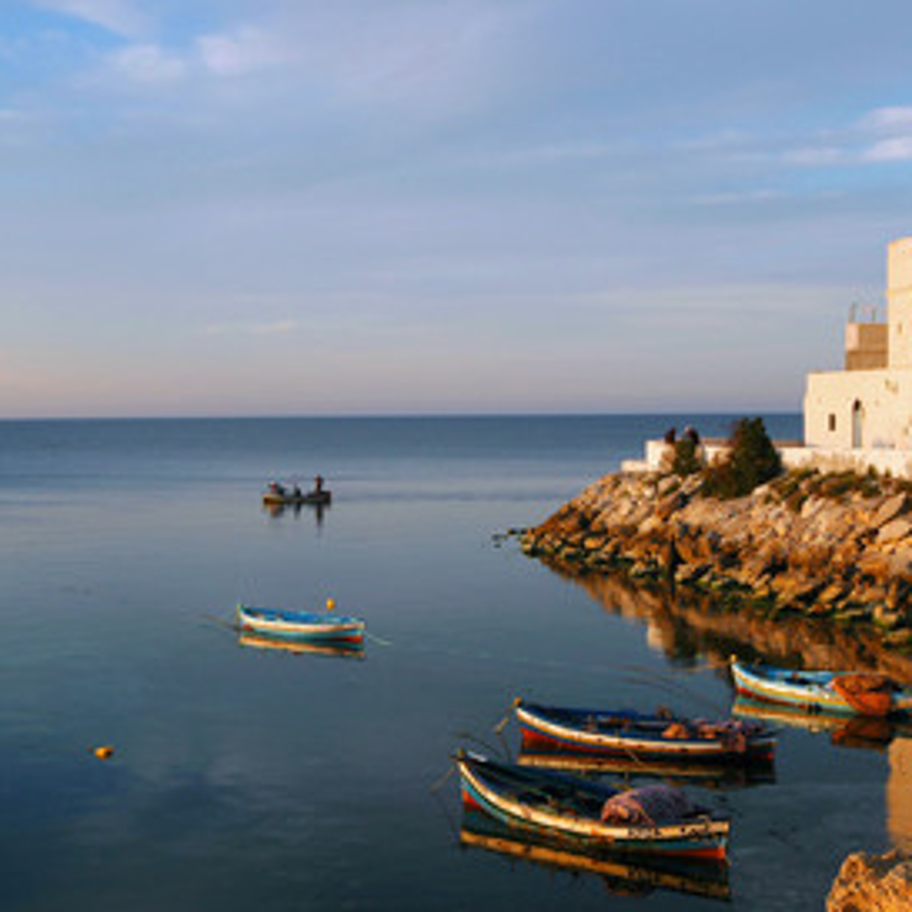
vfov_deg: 31.1
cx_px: 509
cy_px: 458
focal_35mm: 55
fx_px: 1639
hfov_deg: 31.1
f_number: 6.3
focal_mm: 28
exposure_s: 1/160
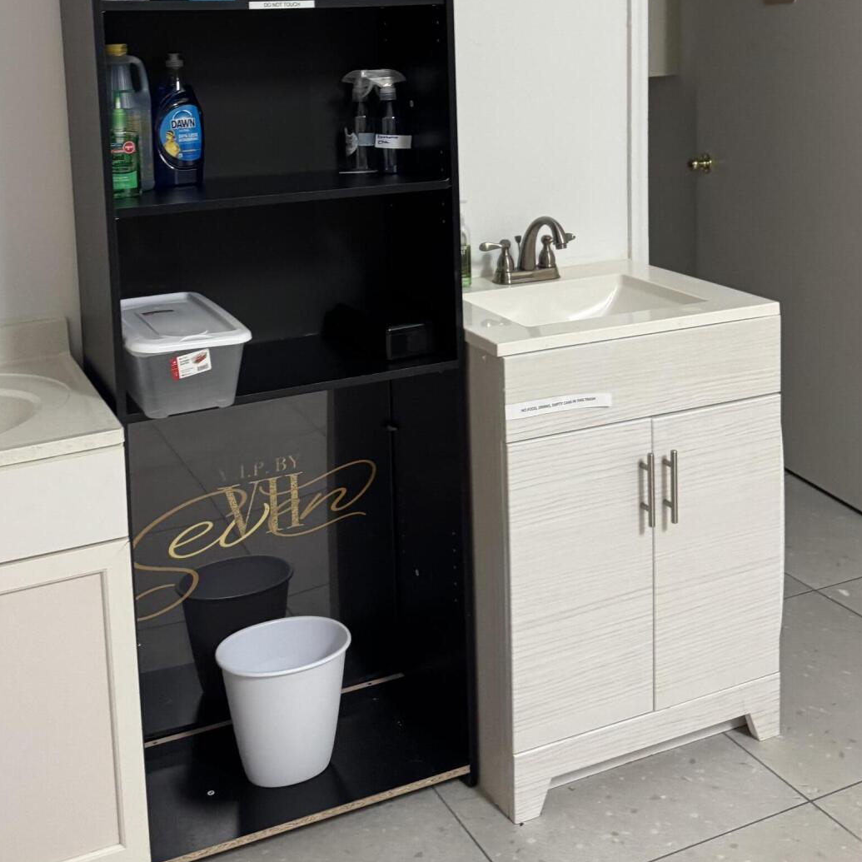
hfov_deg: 40.9
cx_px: 377
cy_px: 143
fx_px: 1155
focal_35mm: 41
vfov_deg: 39.0
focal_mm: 6.76
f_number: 1.78
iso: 320
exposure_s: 1/60
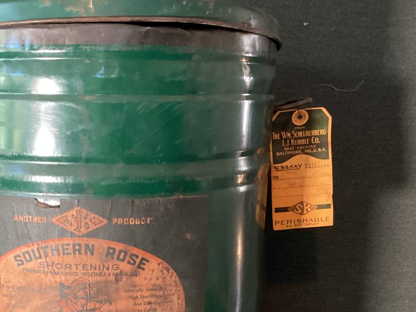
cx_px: 127
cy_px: 262
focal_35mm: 53
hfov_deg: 35.7
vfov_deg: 26.8
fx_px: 637
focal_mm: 3.3
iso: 400
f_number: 2.4
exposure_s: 1/40
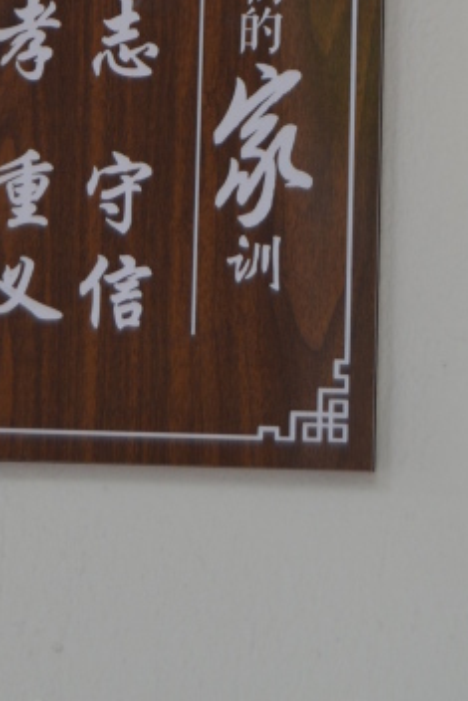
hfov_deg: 7.0
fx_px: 3827
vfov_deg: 10.2
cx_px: 234
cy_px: -255
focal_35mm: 196
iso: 360
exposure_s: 1/125
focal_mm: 45
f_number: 5.6
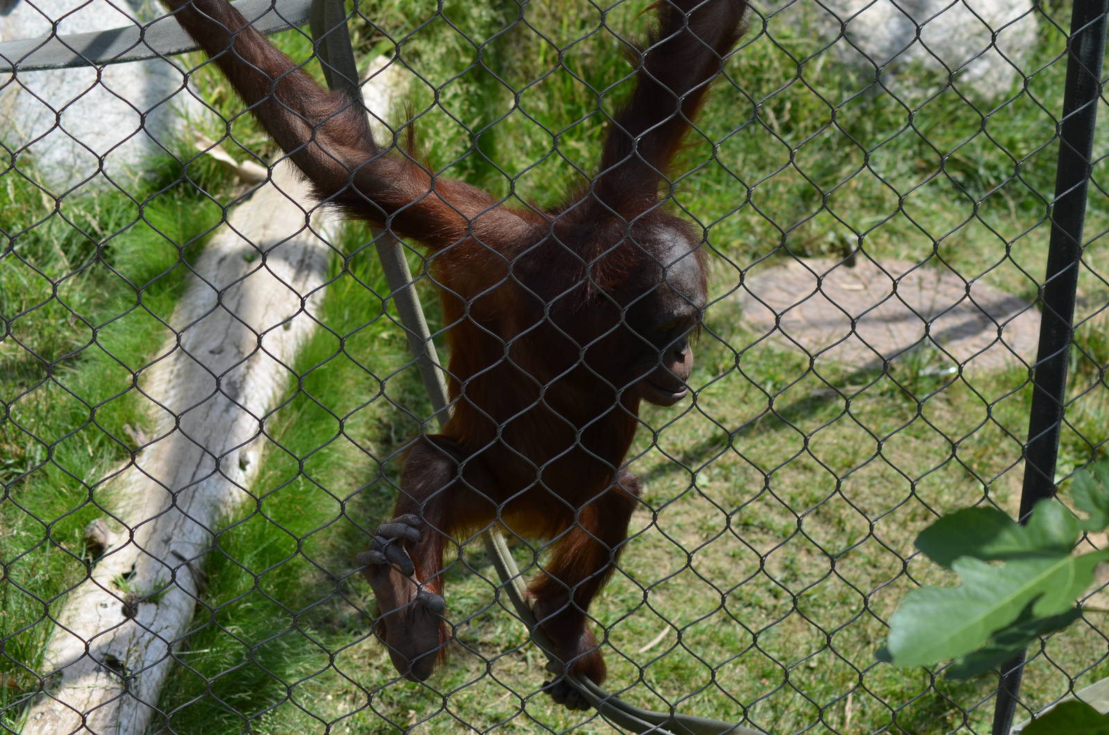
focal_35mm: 105
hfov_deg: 19.5
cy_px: 368
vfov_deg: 13.0
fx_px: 3228
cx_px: 554
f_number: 5.6
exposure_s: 1/500
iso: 200
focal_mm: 70
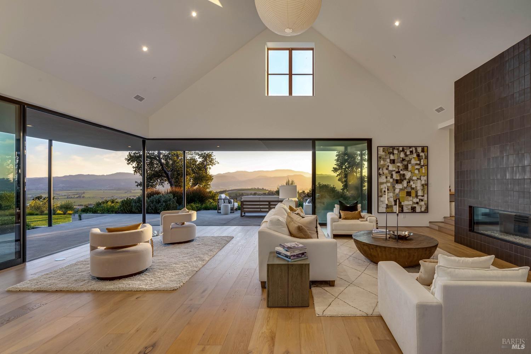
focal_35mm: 16
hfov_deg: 96.7
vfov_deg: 73.7
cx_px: 266
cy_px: 177
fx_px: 236
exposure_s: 1/125
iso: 320
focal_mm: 16
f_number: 11
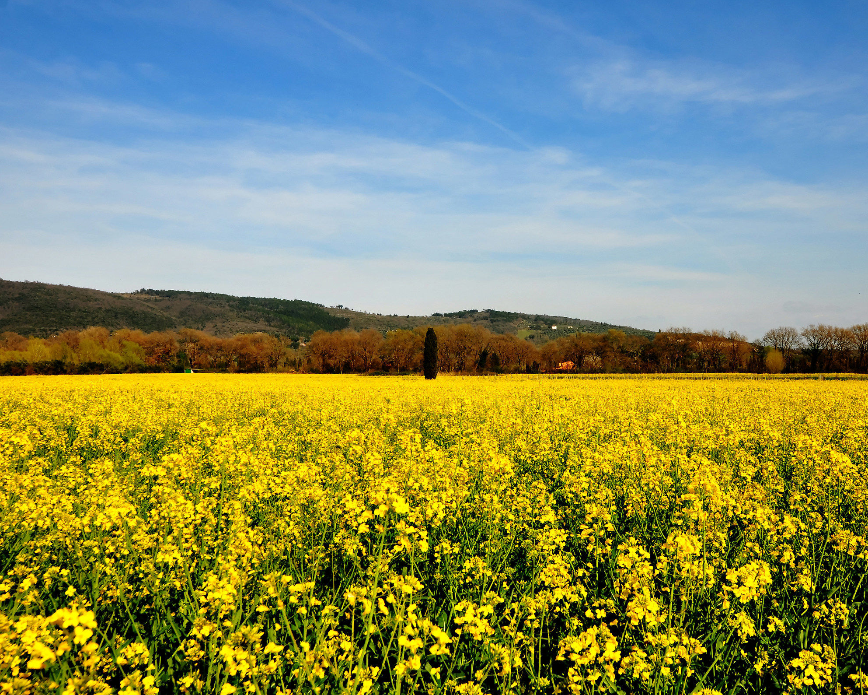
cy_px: 348
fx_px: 873
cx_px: 473
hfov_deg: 52.8
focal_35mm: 34
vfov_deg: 43.4
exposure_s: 1/320
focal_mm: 20
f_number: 11
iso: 200
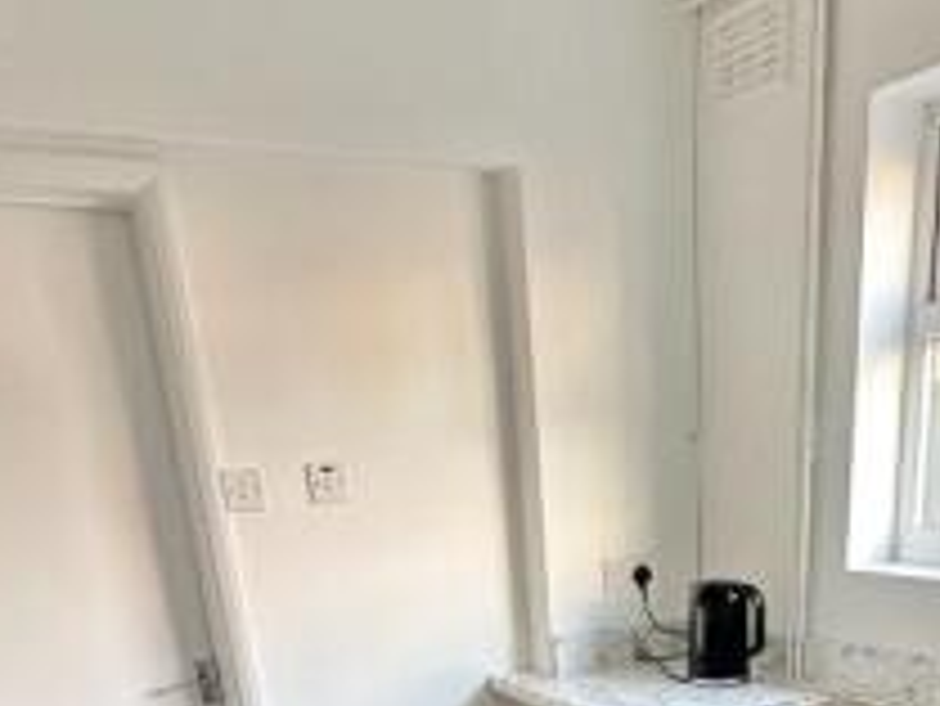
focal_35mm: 39
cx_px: 605
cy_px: 906
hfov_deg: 47.3
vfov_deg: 29.8
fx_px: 1060
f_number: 2.2
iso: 320
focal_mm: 2.22
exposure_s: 1/92
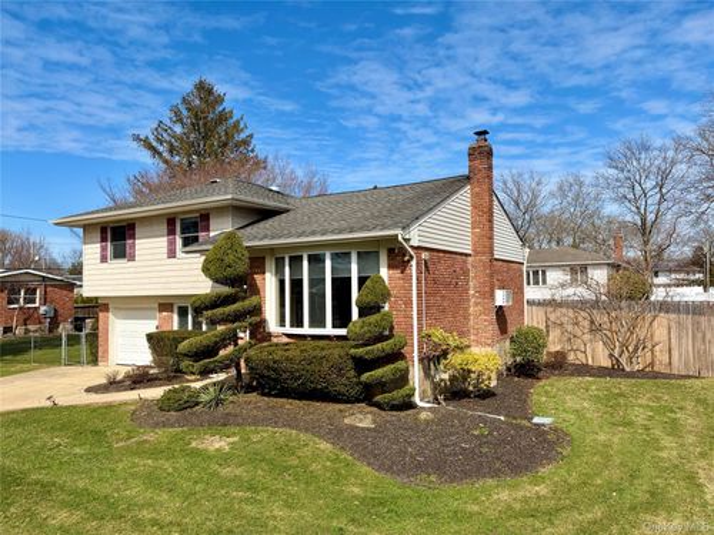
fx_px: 536
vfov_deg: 53.1
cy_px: 268
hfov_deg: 67.3
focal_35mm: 26
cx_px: 357
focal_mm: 5.96
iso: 50
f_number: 1.6
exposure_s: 1/3831
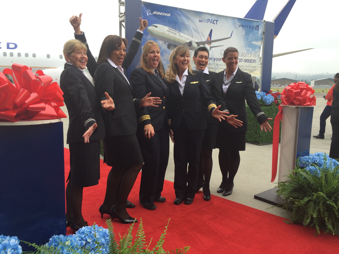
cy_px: 127
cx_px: 170
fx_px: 284
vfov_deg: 48.2
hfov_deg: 61.7
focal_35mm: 29
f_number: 2.2
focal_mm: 4.15
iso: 32
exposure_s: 1/183
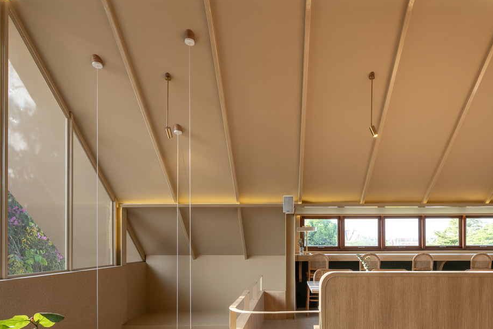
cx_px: 287
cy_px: 238
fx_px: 315
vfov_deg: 53.2
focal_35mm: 23
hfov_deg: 75.5
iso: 250
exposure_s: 1/60
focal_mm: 14
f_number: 6.3
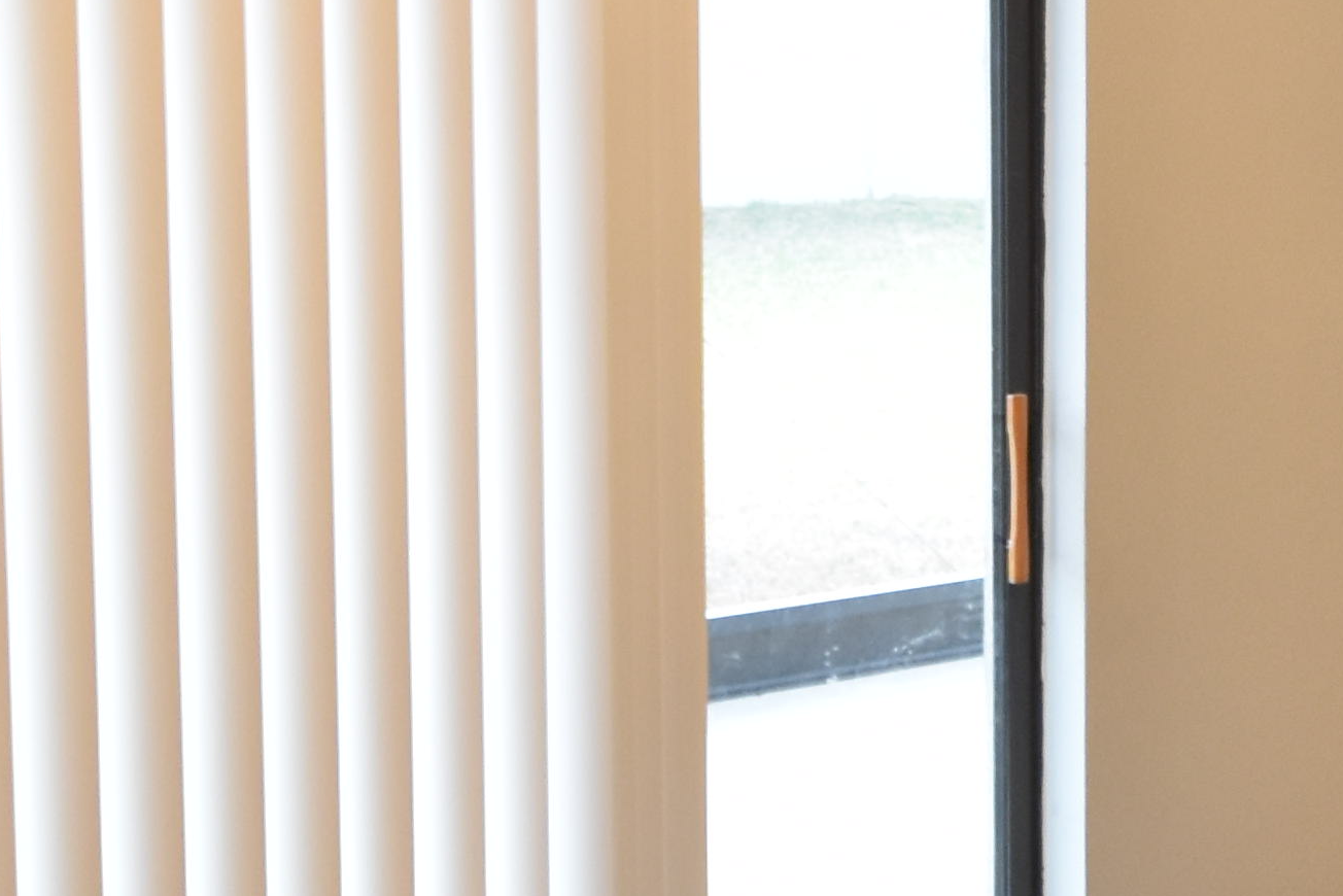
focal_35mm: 69
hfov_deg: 27.2
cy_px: 234
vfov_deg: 19.6
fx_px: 2574
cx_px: 1413
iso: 800
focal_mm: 10
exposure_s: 1/180
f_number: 3.5
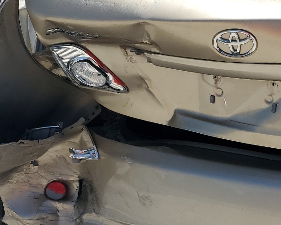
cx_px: 238
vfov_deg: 22.4
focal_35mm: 68
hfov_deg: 27.2
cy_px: 151
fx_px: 566
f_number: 1.5
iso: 50
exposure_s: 1/5000
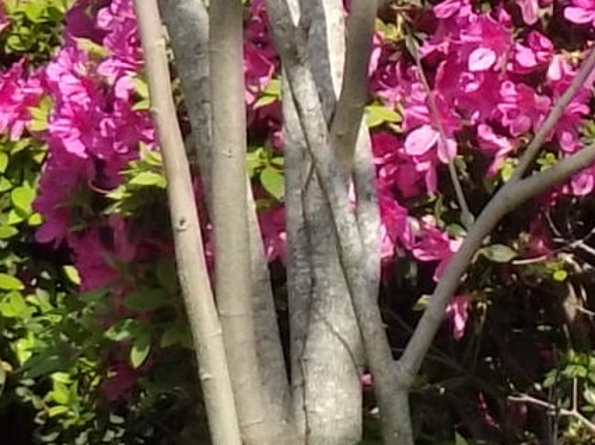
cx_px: 729
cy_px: -416
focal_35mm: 1100
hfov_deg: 1.8
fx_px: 18891
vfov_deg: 1.3
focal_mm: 14.6
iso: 100
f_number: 5
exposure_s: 1/400
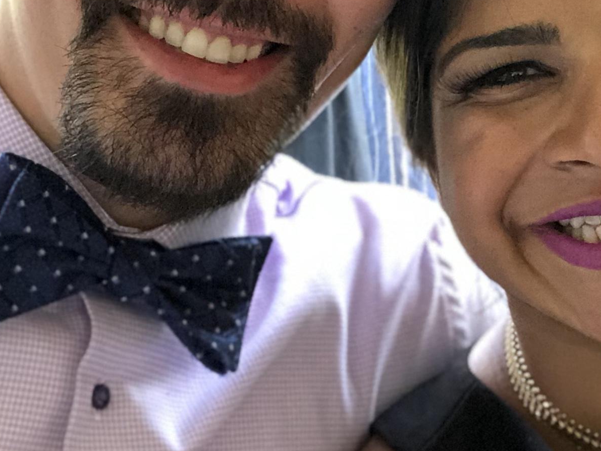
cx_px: 425
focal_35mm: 83
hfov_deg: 23.4
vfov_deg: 17.6
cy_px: 86
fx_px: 1441
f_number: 2.2
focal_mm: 2.87
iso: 200
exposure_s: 1/30
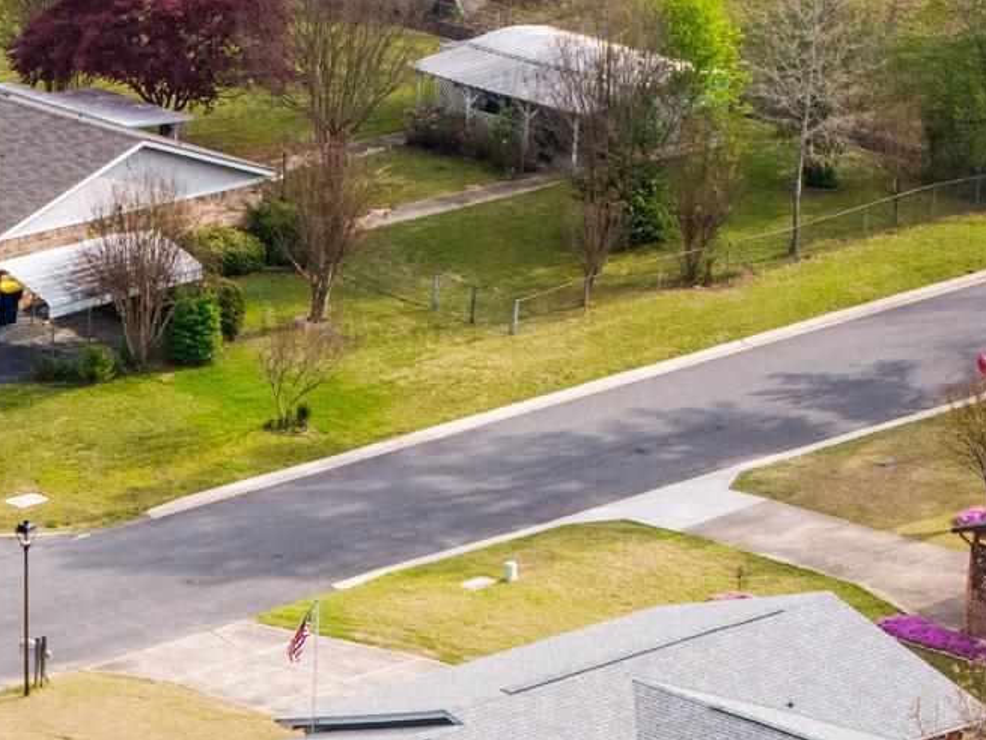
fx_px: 7609
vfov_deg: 5.5
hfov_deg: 7.2
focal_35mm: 267
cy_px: 975
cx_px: -882
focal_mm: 19.35
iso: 100
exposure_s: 1/80
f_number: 2.8
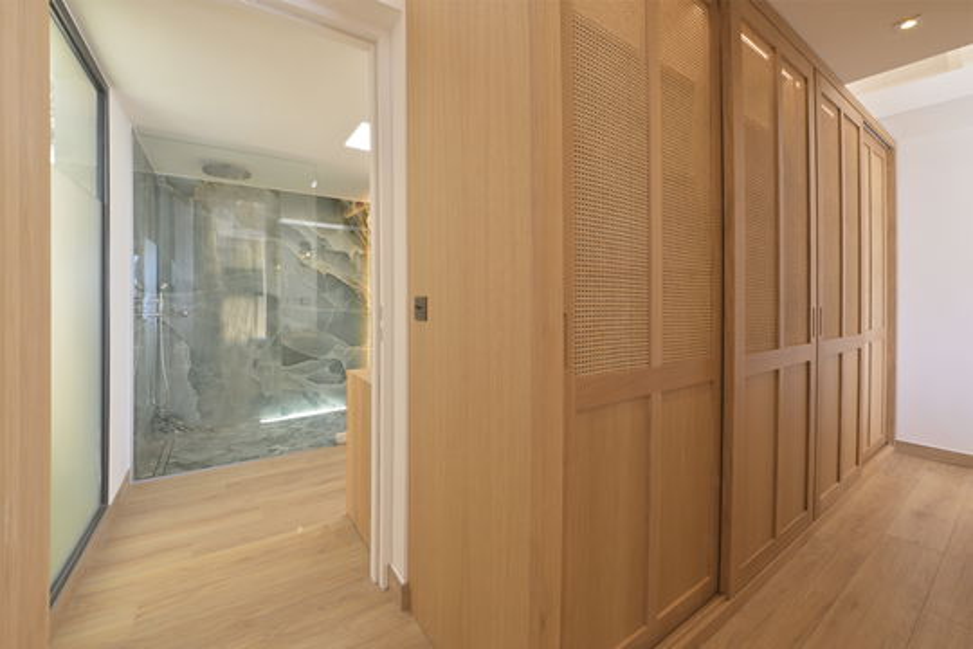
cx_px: 486
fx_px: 378
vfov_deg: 81.2
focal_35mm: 14
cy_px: 324
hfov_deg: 104.3
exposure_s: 1/8
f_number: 14
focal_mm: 14
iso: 320
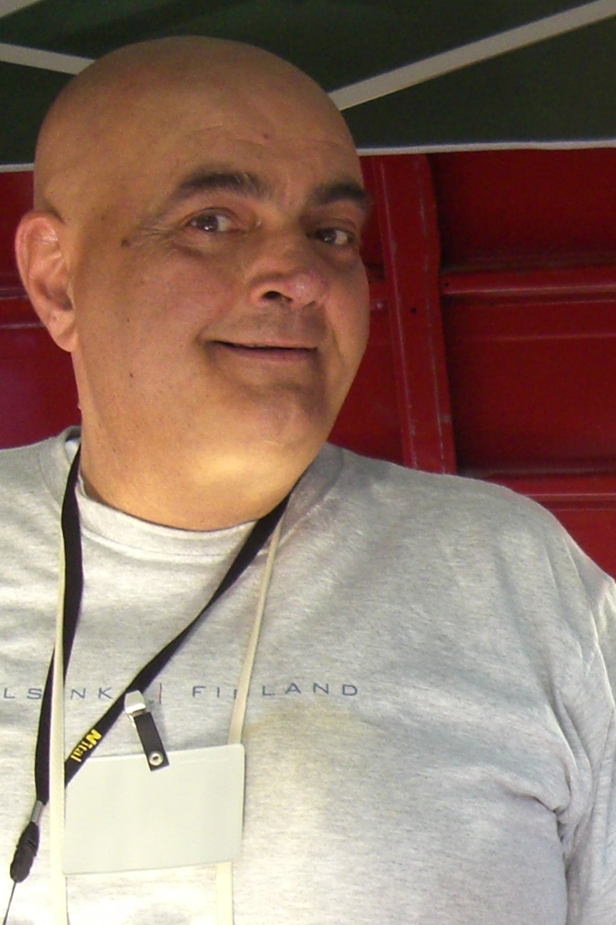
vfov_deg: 18.6
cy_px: 815
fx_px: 2773
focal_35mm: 108
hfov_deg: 12.1
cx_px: 944
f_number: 3.1
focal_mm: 6.3
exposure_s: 1/250
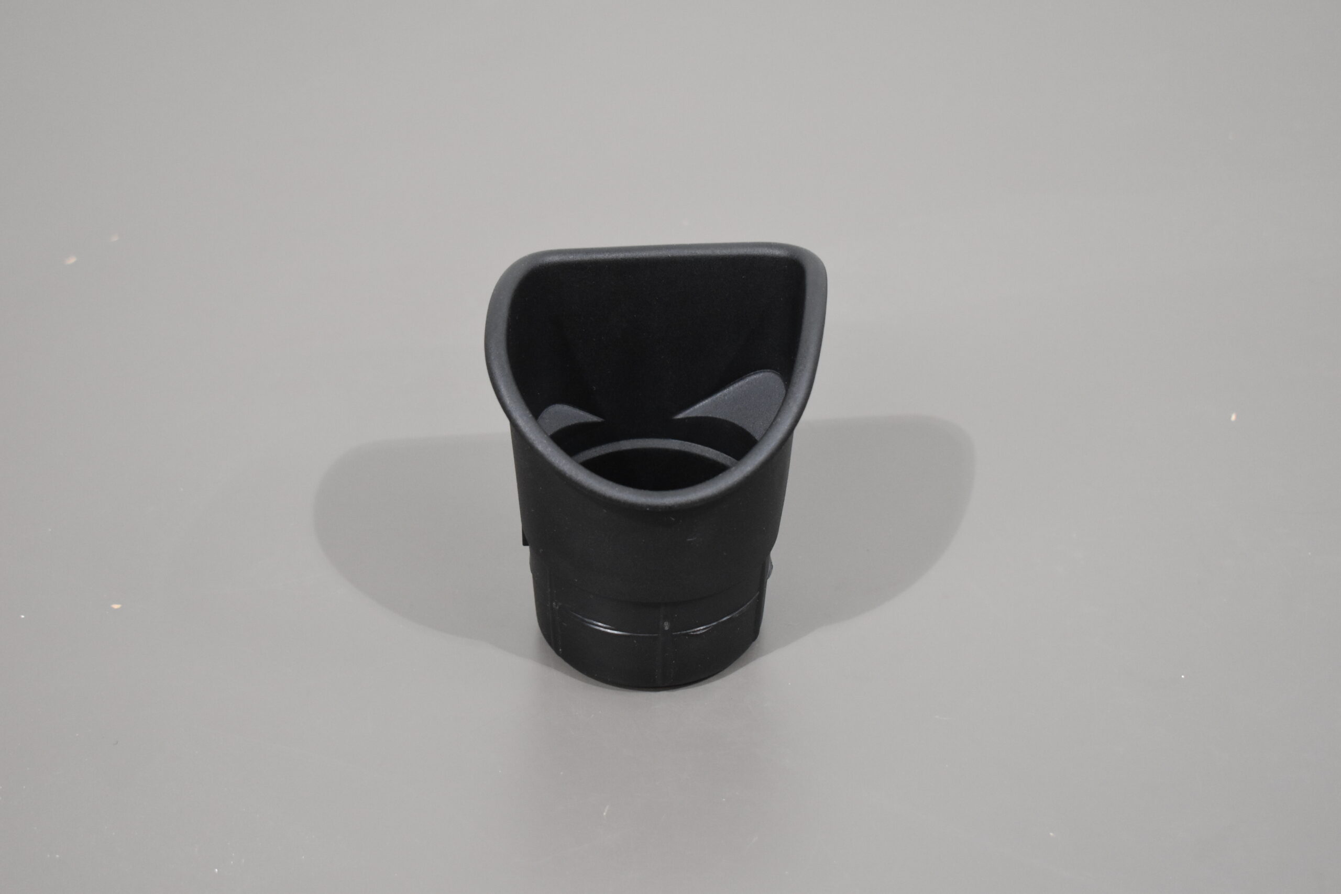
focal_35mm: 69
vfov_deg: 19.7
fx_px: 2570
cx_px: 670
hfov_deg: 29.2
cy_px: 447
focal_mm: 46
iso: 2000
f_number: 5.3
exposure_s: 1/125
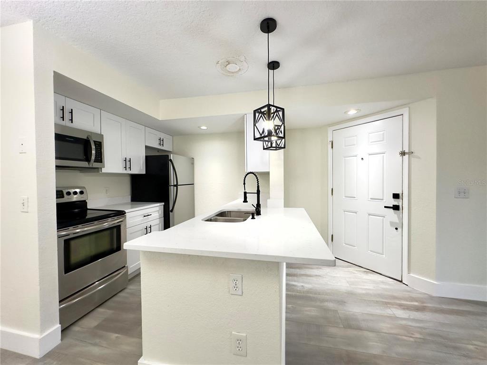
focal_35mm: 14
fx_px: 197
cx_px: 244
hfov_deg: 102.1
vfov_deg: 85.7
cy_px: 182
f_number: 2.2
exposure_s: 1/120
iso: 200
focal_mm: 2.22
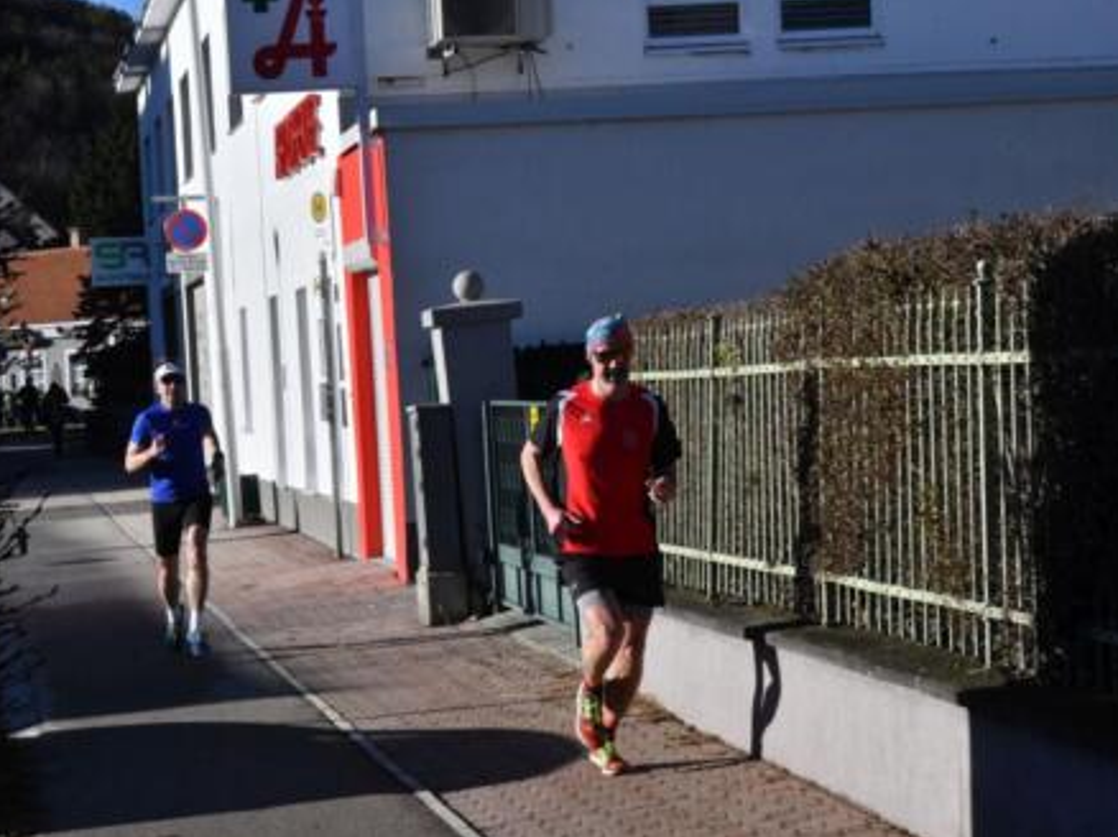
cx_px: 526
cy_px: 417
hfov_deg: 17.6
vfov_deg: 13.2
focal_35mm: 112
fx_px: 3615
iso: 2000
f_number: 22
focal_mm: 68
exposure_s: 1/1600
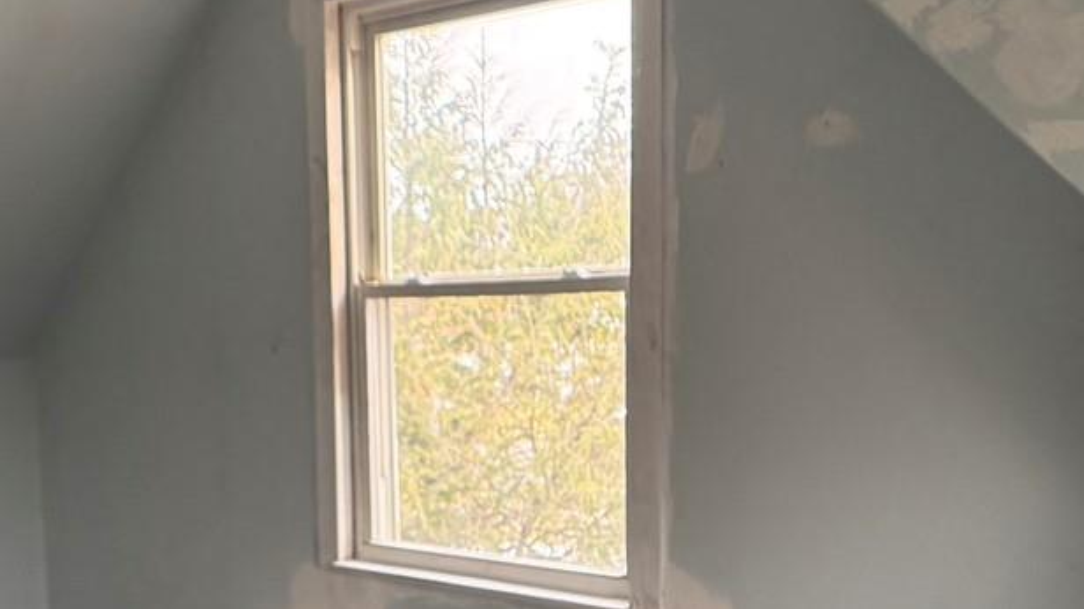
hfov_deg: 24.4
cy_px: 604
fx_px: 2500
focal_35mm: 87
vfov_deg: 13.7
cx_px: 408
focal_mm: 6.76
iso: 200
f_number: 1.78
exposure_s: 1/149
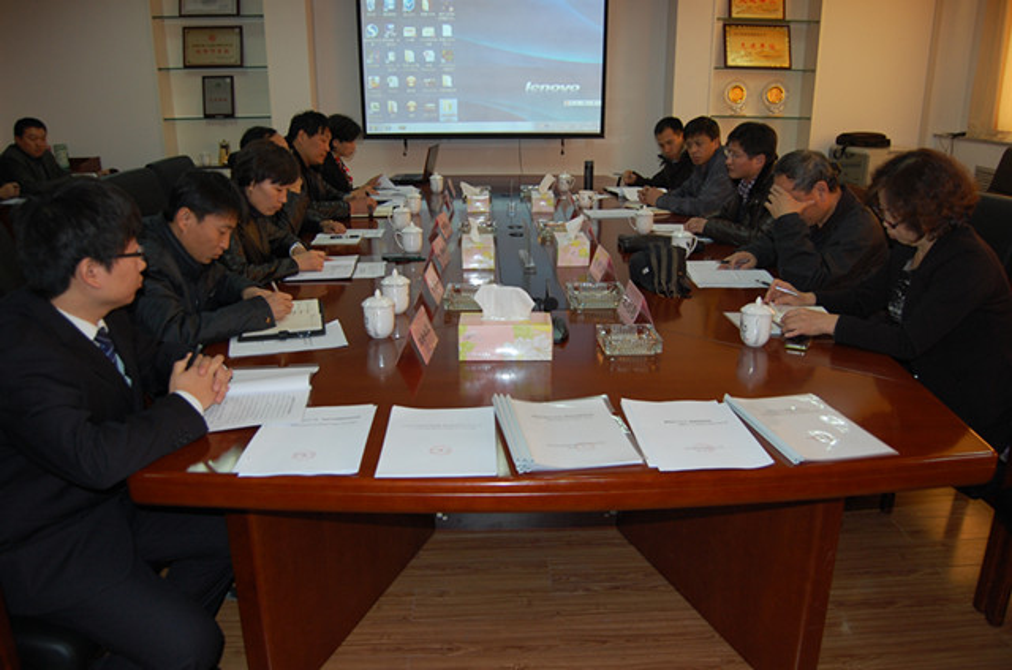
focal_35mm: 27
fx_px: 757
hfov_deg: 67.5
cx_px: 506
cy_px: 335
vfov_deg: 47.7
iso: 400
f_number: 3.5
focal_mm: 18
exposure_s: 1/60
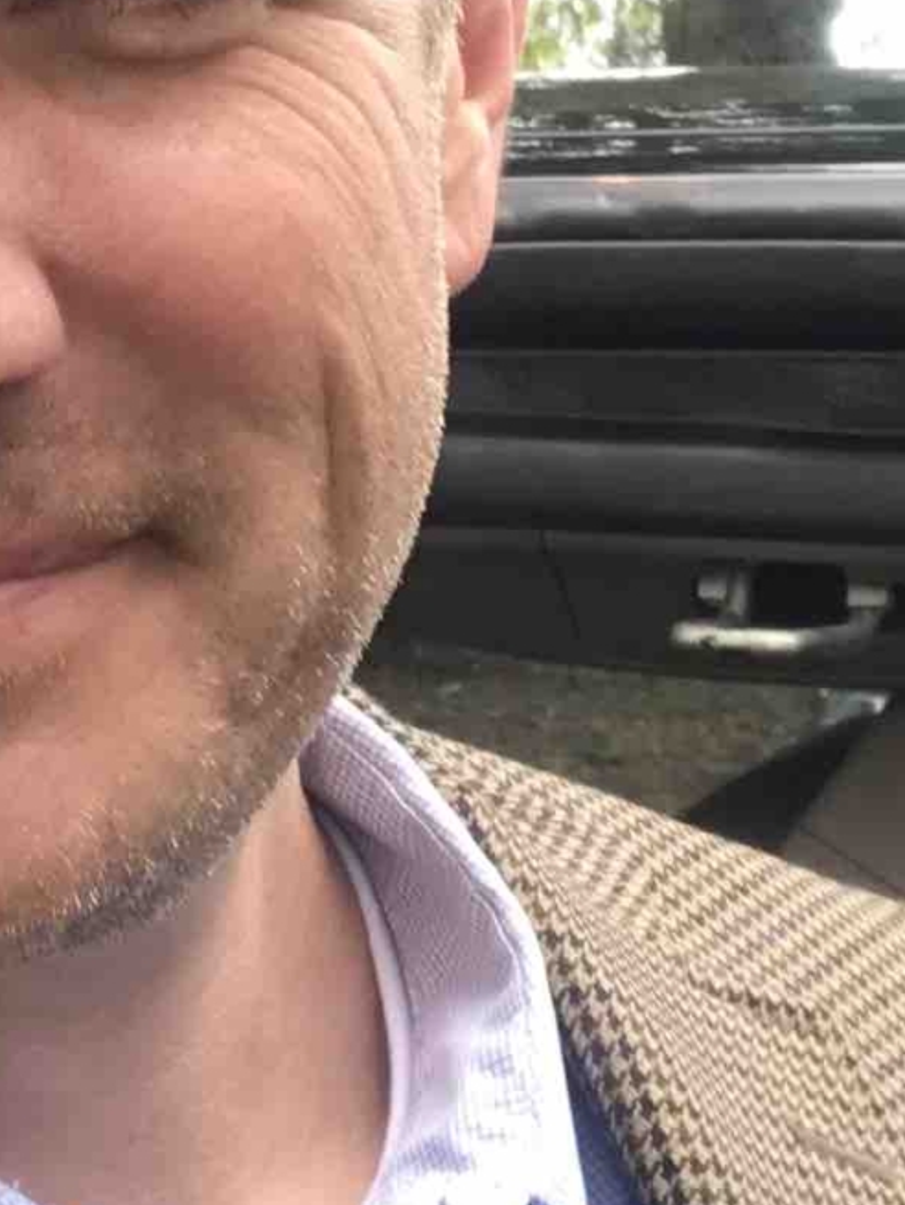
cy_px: 261
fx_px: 4353
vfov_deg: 15.7
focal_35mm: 125
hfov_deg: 11.6
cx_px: -152
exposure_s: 1/60
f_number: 2.2
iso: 32
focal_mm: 2.87
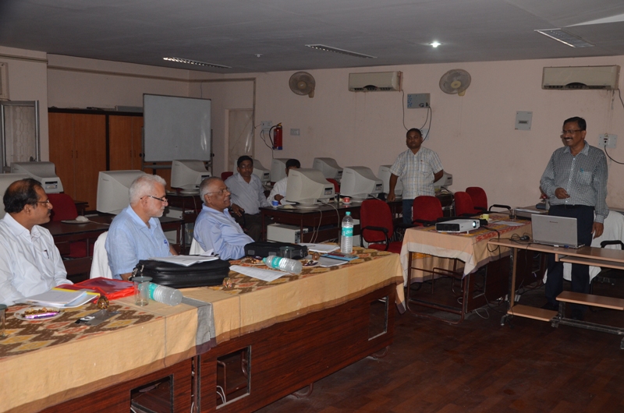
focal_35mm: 36
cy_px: 206
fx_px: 623
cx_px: 312
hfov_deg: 53.2
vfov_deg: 36.7
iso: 640
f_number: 7.1
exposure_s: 1/125
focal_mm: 24
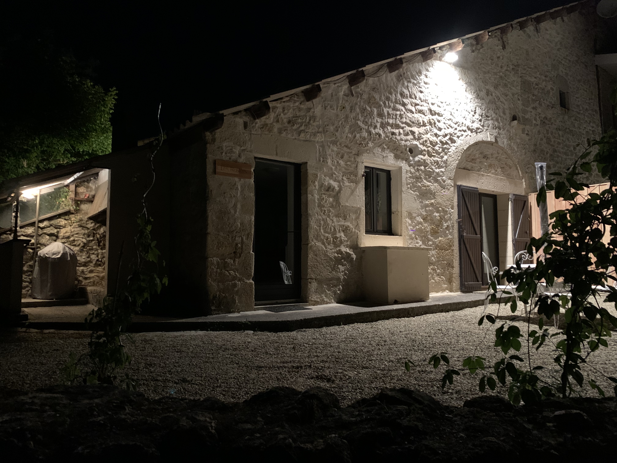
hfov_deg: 67.3
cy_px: 232
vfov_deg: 53.1
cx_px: 308
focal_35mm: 26
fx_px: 463
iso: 640
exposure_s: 1/17
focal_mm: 4.25
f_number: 1.8
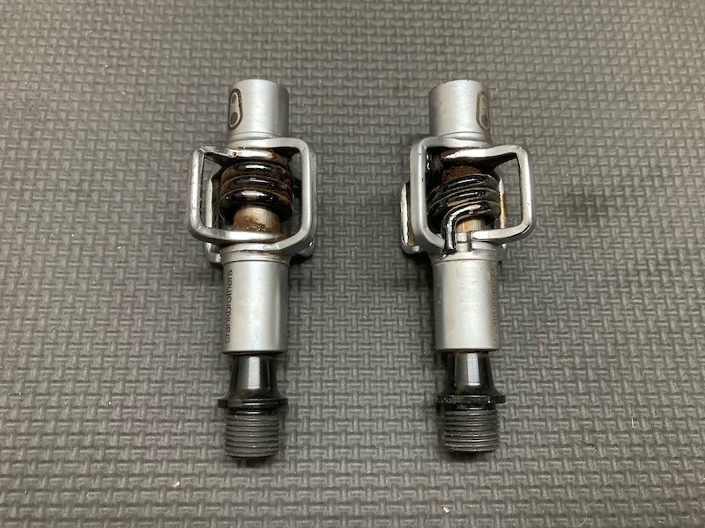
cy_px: 264
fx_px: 570
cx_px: 352
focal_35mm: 28
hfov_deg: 63.4
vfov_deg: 49.7
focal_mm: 3.99
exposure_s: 1/40
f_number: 1.8
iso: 250
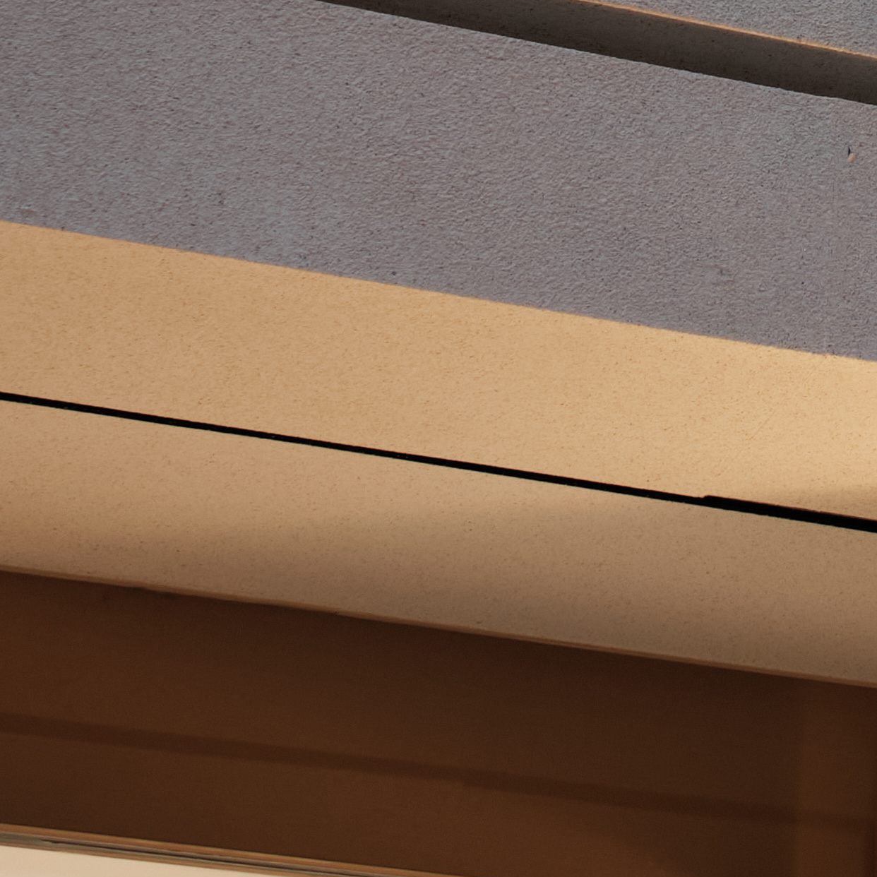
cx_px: 1367
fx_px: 4529
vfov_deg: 10.8
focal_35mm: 158
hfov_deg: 10.6
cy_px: -294
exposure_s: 1/100
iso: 500
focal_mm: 24.5
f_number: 2.8
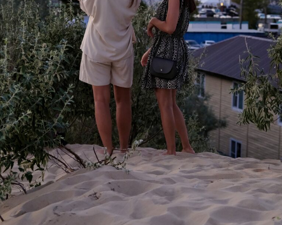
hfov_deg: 16.3
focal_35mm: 118
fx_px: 985
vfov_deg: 13.0
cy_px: 61
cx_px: 141
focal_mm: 55
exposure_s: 1/320
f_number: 4
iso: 3200
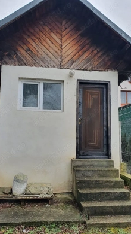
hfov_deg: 40.2
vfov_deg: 66.1
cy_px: 117
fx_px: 179
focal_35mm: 29
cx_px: 64
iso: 50
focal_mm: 4.32
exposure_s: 1/370
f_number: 2.4
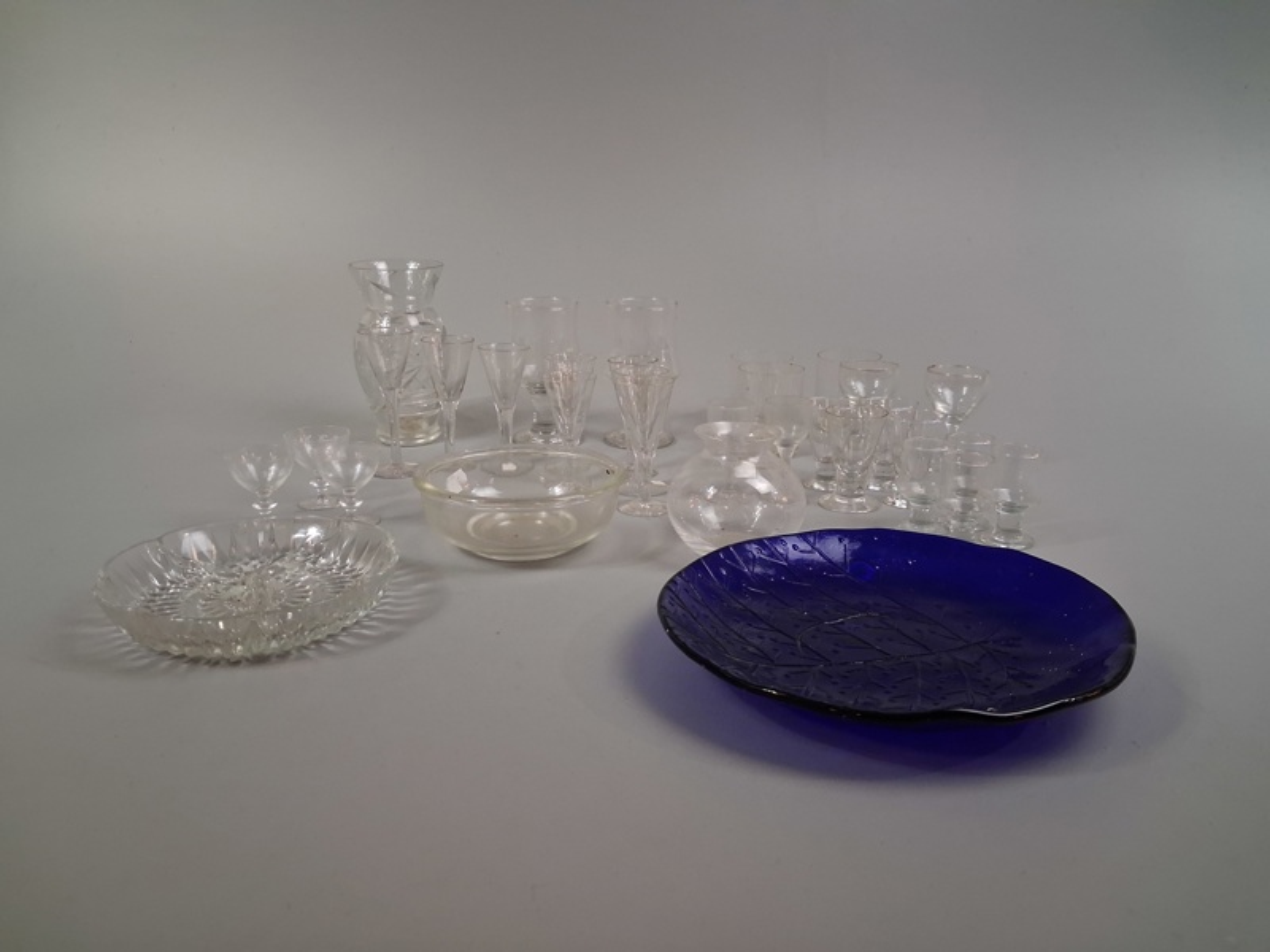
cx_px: 635
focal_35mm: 27
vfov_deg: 51.4
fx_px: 991
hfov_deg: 65.3
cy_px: 476
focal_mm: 4
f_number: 1.8
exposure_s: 1/100
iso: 400
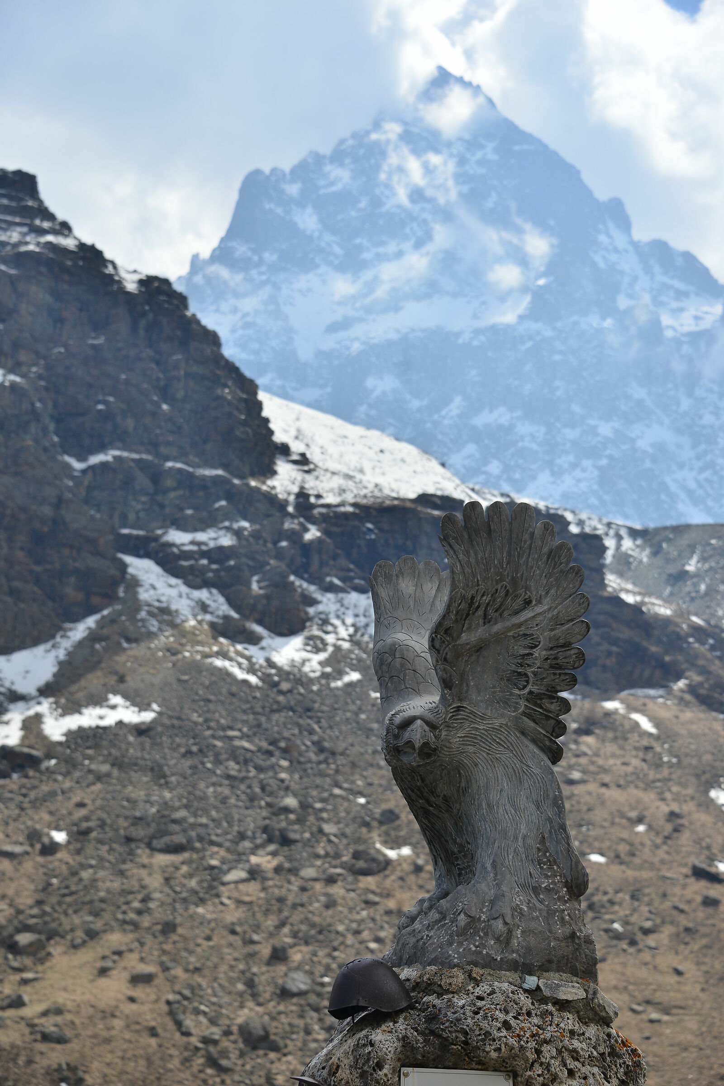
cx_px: 362
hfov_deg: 17.5
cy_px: 543
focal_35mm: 78
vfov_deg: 26.0
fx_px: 2353
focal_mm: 78
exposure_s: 1/1600
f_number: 5.6
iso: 200
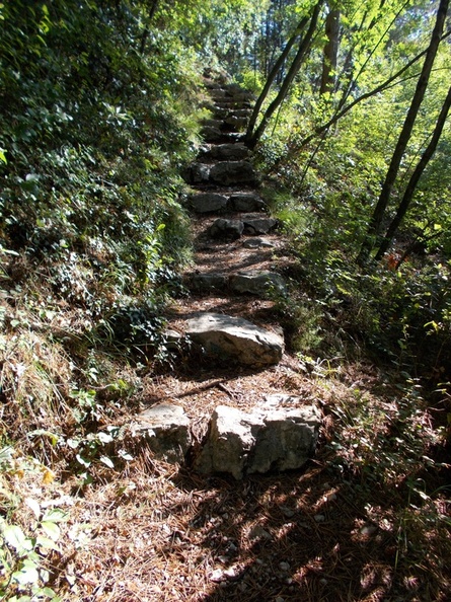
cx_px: 226
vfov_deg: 67.3
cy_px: 301
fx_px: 452
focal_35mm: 26
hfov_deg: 53.0
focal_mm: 4.6
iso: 80
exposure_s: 1/160
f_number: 3.2
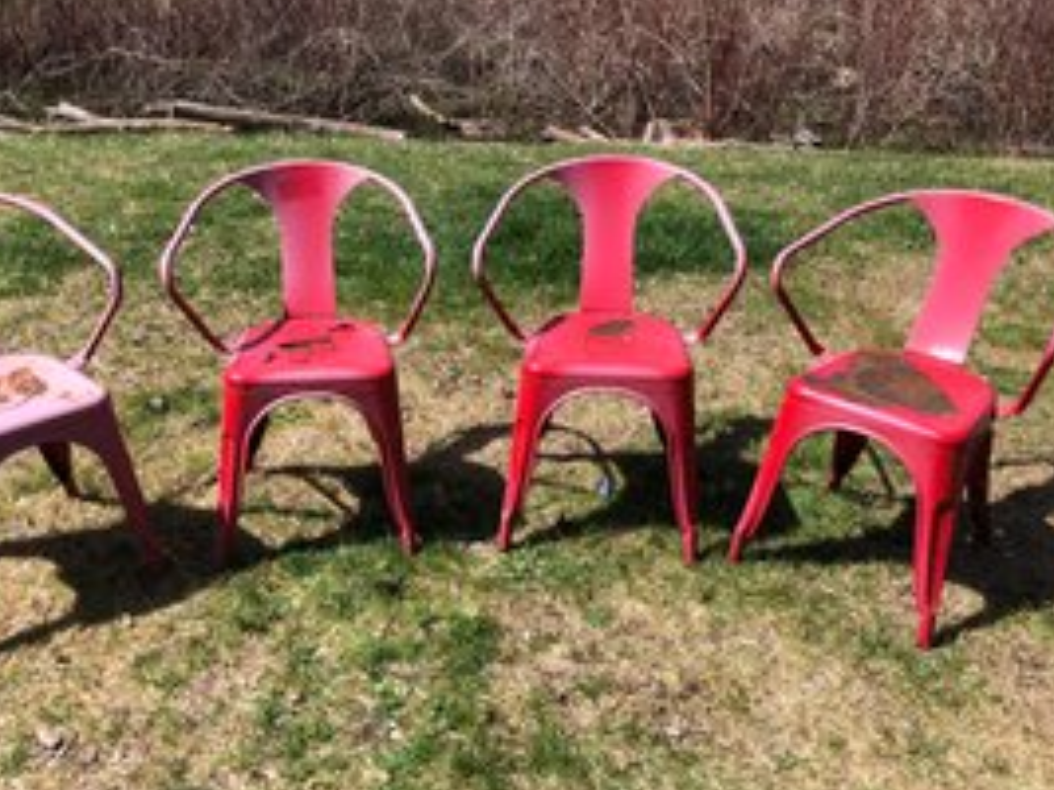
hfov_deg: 51.2
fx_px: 1096
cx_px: 444
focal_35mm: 36
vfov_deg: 39.6
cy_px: 377
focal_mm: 3.99
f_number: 1.8
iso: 20
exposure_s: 1/1245
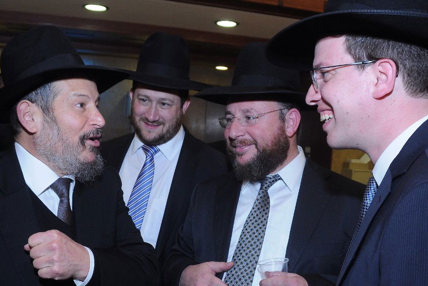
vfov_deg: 31.7
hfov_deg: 46.4
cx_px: 215
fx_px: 499
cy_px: 184
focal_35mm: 42
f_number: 6.3
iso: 640
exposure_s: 1/80
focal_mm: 18
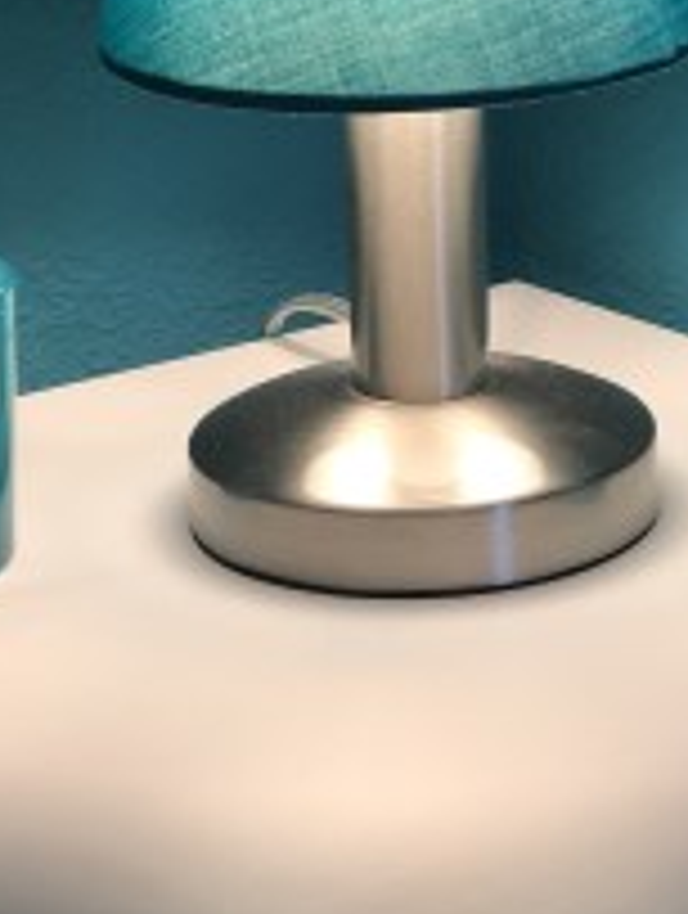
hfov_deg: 12.9
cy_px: 149
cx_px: 445
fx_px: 3038
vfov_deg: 16.9
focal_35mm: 115
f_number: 2.4
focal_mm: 6
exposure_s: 1/50
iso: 40
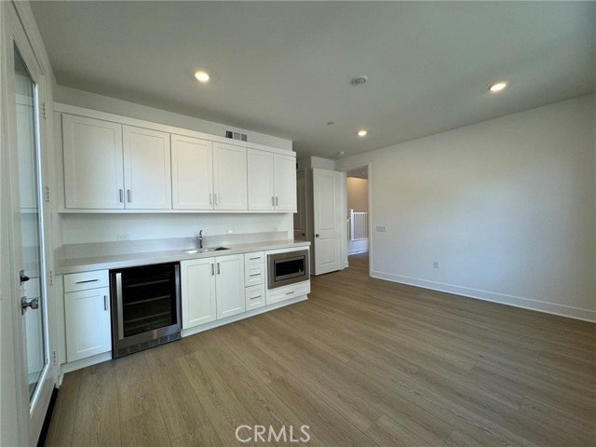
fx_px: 241
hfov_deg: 102.1
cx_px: 298
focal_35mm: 14
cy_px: 224
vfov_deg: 85.7
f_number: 2.2
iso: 80
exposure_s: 1/120
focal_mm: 2.22
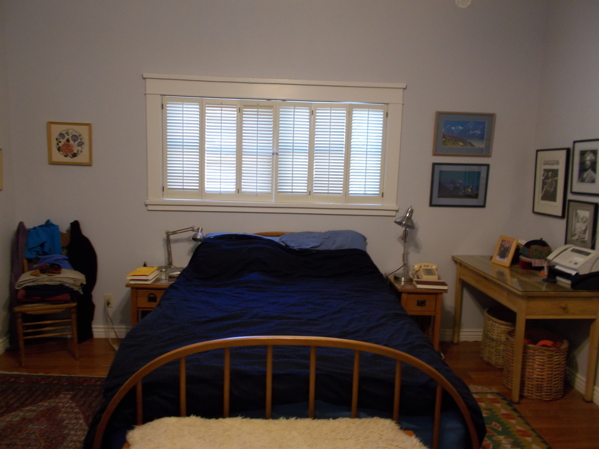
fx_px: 450
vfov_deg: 53.1
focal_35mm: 26
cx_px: 300
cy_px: 224
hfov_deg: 67.3
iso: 200
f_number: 3.2
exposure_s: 1/13
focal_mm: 4.6
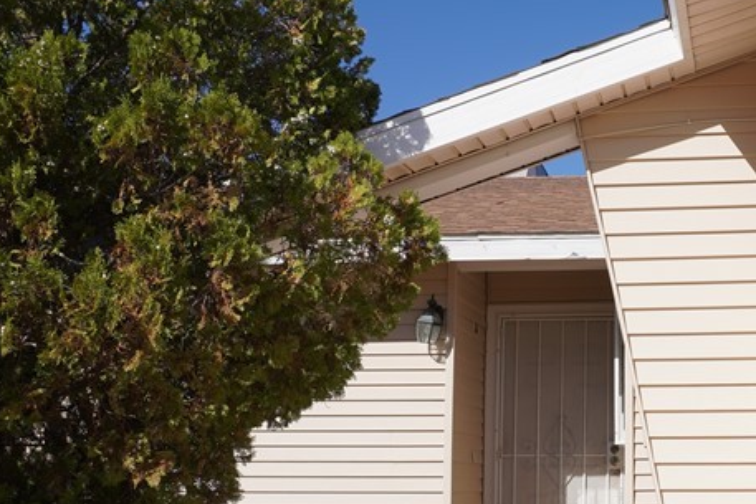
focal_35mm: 57
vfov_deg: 23.8
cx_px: 677
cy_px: 294
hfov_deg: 33.3
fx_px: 1197
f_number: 7.1
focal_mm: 16
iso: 100
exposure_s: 1/500
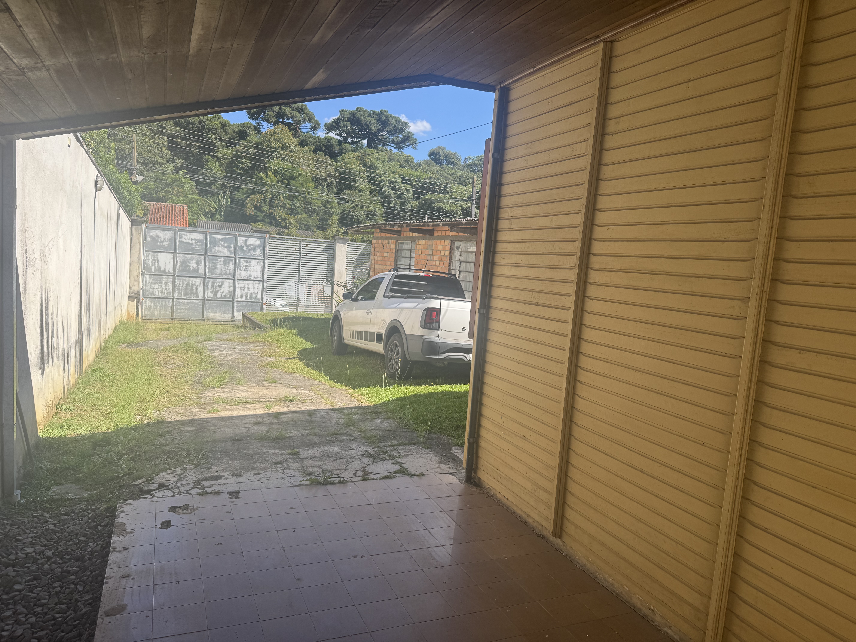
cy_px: 321
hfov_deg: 71.6
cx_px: 428
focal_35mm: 24
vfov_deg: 56.8
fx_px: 593
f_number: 1.78
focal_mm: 6.76
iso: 80
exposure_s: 1/2041
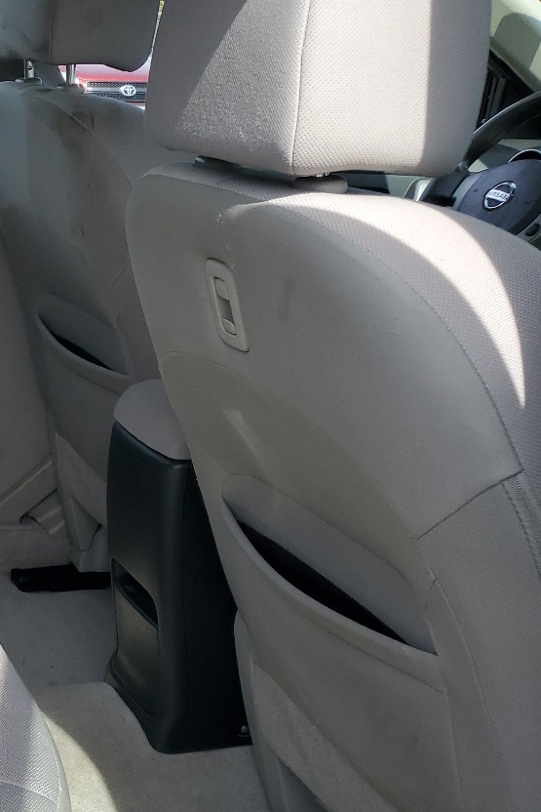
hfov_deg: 22.3
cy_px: 425
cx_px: -224
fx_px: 1172
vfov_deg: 38.2
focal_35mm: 52
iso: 50
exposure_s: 1/1111
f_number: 1.5
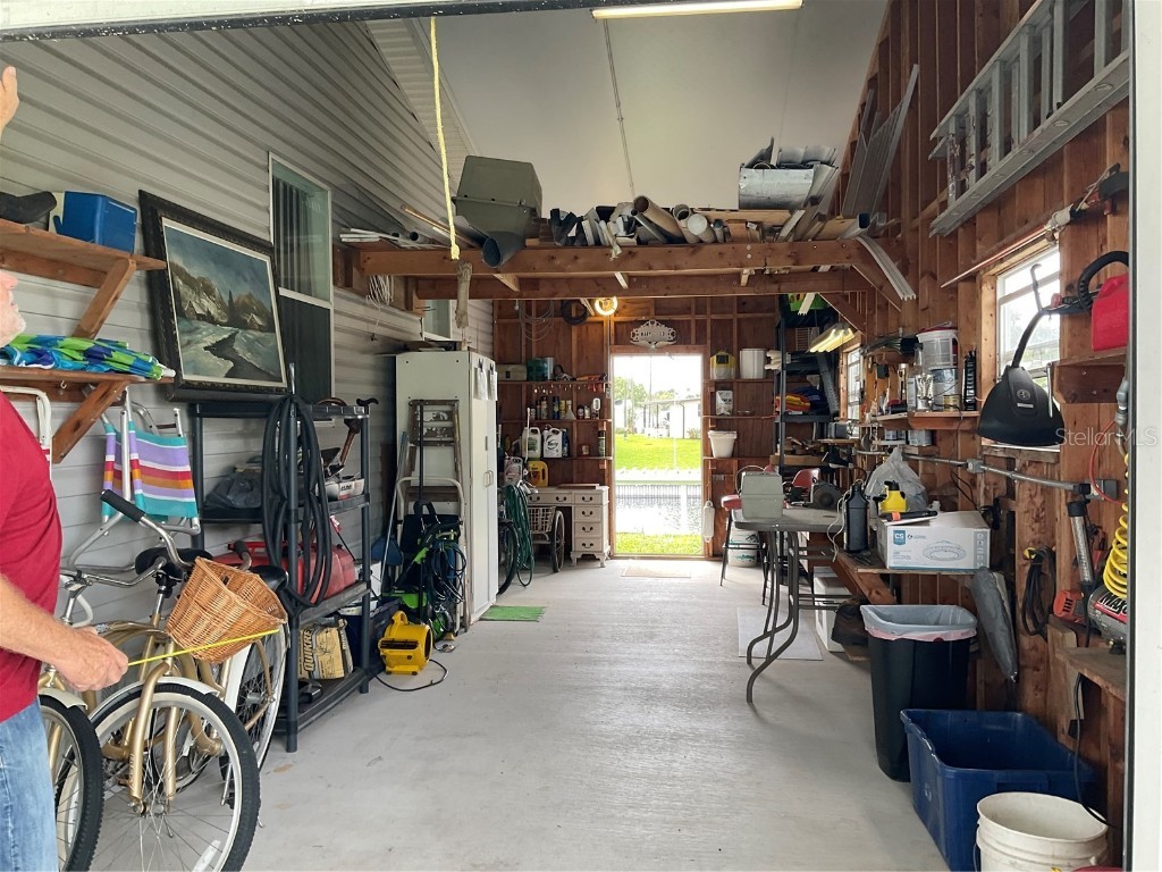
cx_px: 581
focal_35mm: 29
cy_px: 436
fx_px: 973
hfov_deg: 61.7
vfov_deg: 48.2
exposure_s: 1/120
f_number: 1.8
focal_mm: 3
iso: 40
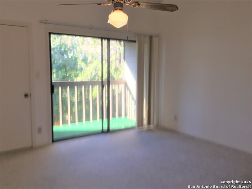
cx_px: 126
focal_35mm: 29
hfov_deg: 61.7
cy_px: 94
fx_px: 211
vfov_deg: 48.2
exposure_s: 1/60
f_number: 2.2
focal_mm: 4.15
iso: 32
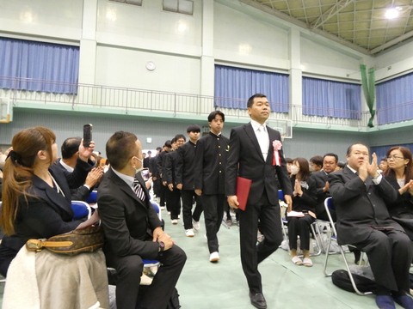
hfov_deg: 76.4
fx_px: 262
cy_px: 154
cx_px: 206
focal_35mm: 22
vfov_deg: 61.1
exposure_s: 1/60
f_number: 2.9
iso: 1000
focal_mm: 3.9
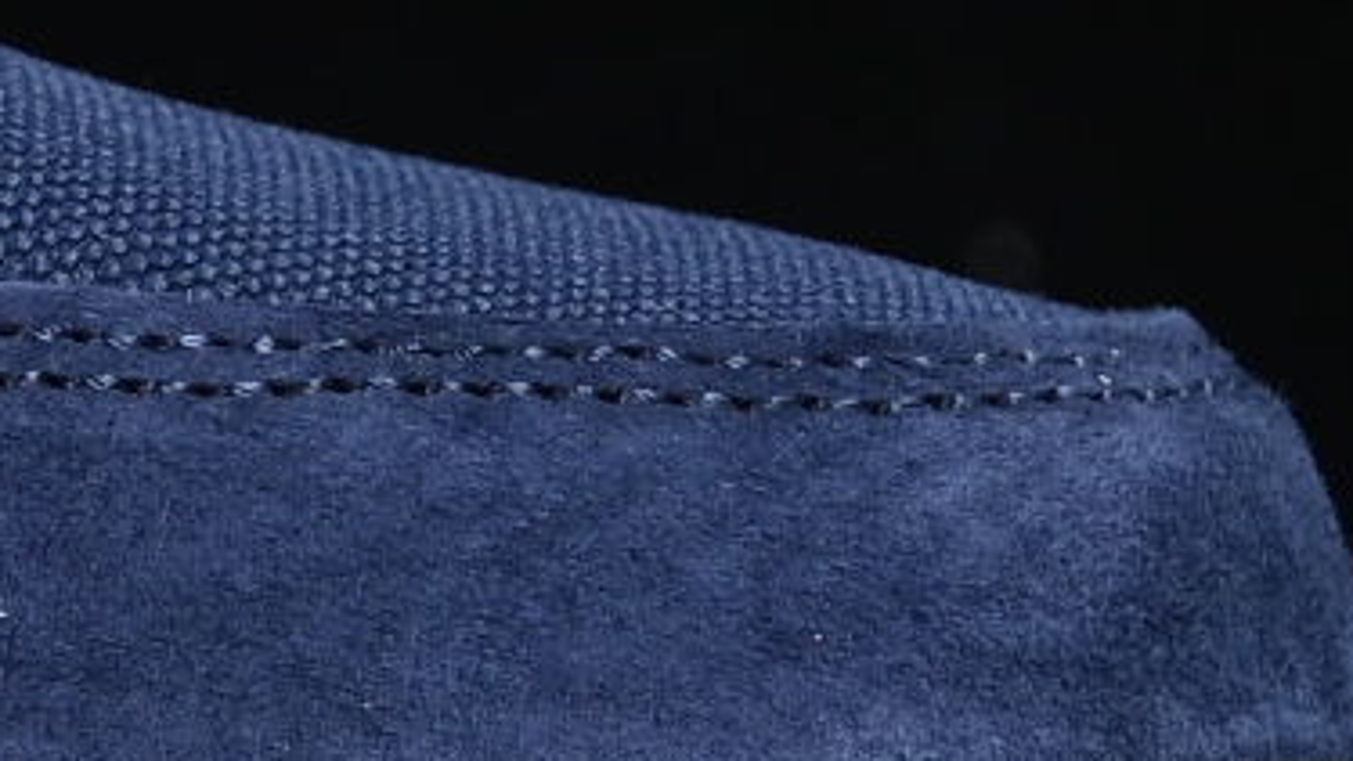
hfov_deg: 3.6
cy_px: -519
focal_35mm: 583
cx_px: -2114
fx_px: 20917
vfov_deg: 2.1
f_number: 6.3
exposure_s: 1/50
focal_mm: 50
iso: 160
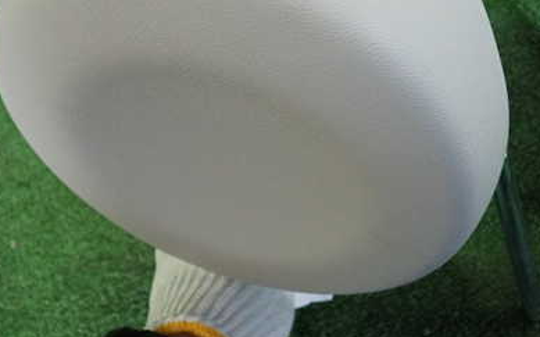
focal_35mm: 49
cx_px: 273
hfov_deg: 41.1
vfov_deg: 26.0
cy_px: 78
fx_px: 721
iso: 800
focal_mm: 5.4
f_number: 2.3
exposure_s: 1/125
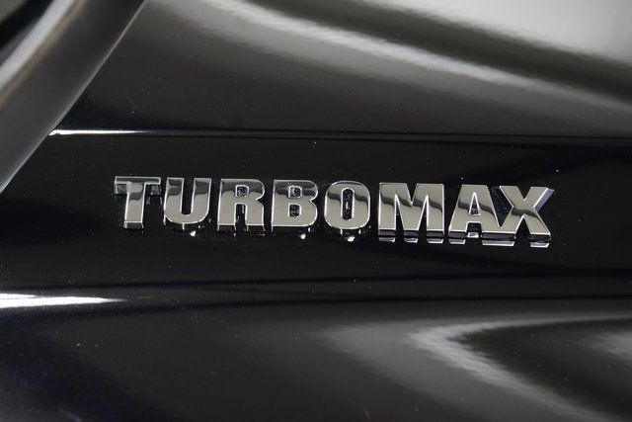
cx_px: 316
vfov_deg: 13.0
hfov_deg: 19.5
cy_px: 211
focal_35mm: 105
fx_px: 1844
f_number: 7.1
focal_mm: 70
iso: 1600
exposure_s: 1/30
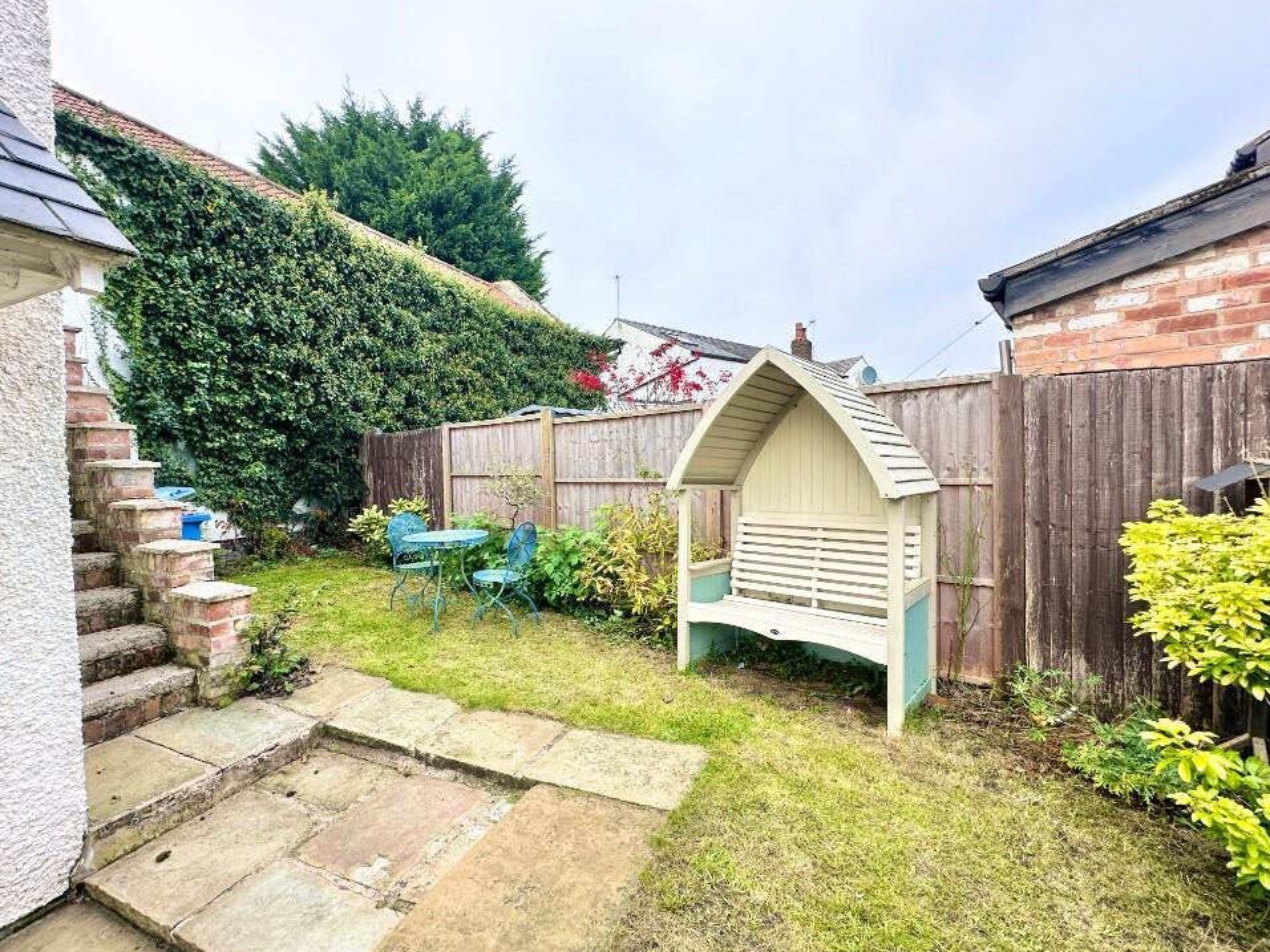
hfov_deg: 98.1
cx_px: 616
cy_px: 482
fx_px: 550
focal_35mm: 15
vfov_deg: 81.7
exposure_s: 1/99
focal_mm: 2.22
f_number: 2.2
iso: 40
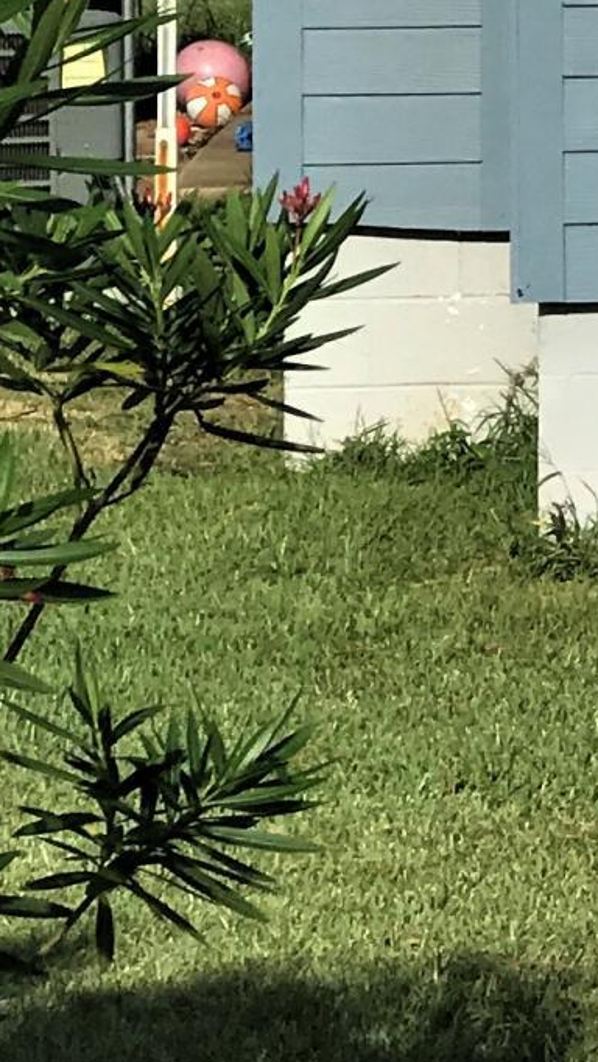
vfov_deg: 7.8
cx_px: 2258
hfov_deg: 4.2
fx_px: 7690
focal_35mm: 273
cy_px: -179
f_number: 2.8
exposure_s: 1/1429
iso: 20
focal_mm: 6.6
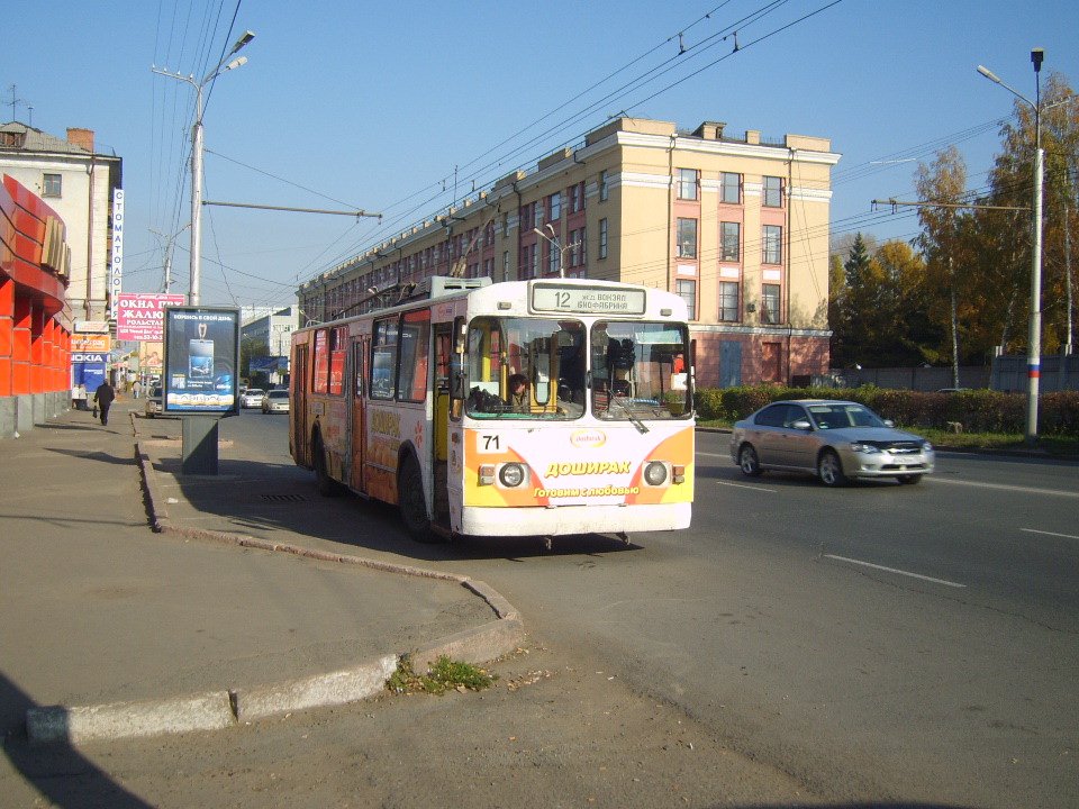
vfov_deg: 40.7
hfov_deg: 52.6
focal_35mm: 35
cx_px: 540
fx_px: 1091
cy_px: 404
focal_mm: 7.4
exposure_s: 1/180
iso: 50
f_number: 7.1
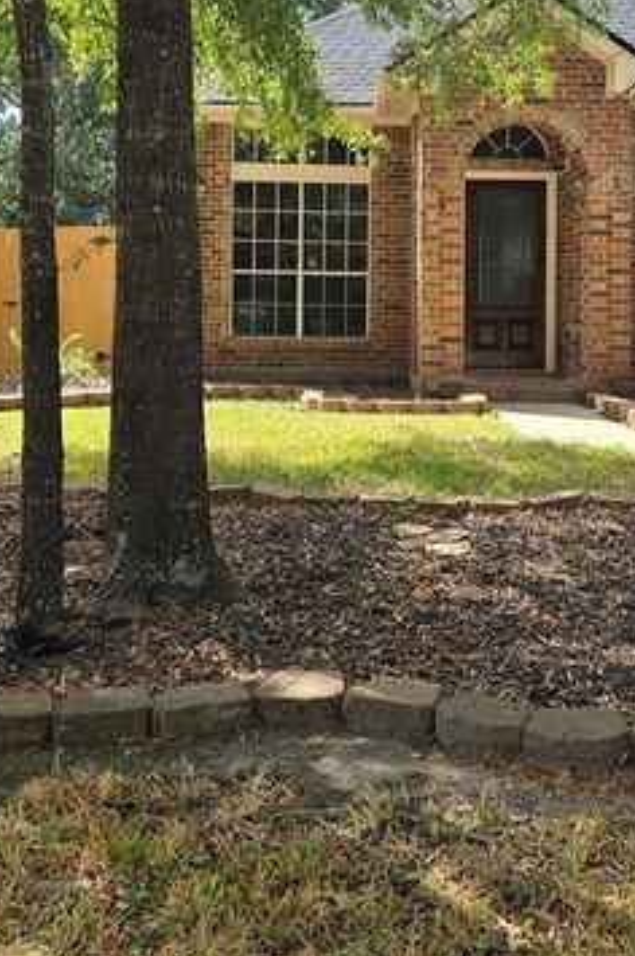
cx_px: 417
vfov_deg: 42.7
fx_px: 1193
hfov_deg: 29.6
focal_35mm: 45
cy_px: 273
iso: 25
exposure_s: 1/705
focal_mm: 5.4
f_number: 1.8
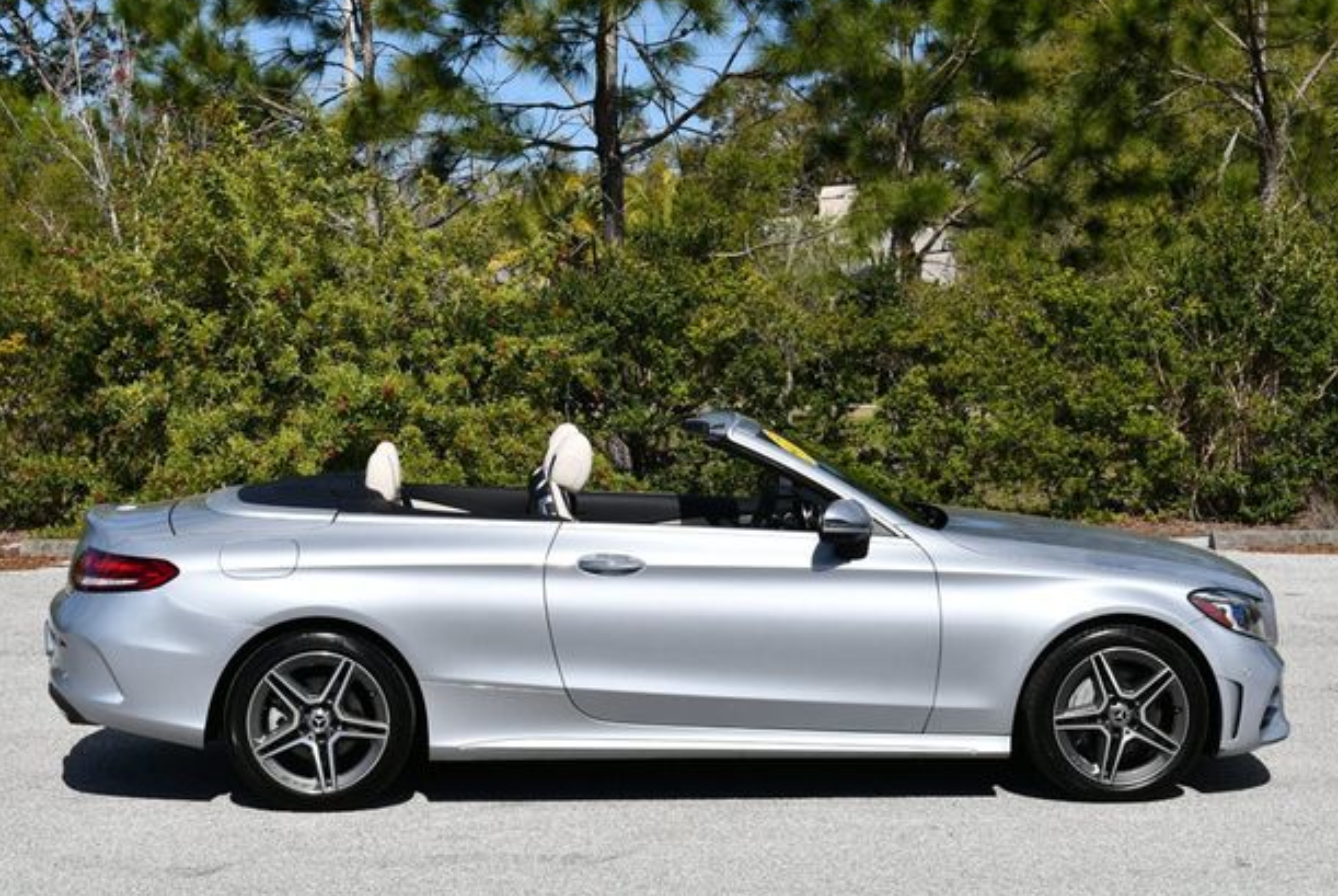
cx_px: 664
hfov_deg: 30.0
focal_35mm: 67
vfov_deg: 20.4
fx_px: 2493
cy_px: 436
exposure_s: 1/320
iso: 100
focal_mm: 32
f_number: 9
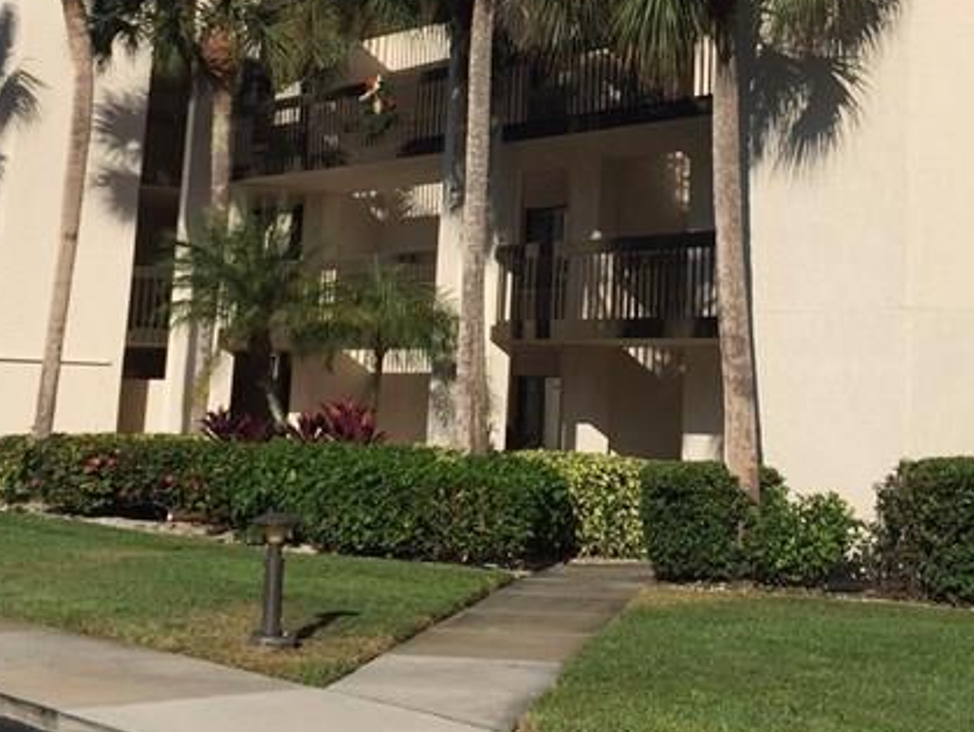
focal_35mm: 71
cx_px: 676
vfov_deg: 20.2
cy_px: 40
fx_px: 1999
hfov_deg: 27.2
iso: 32
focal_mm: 4.15
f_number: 2.2
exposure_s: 1/4950
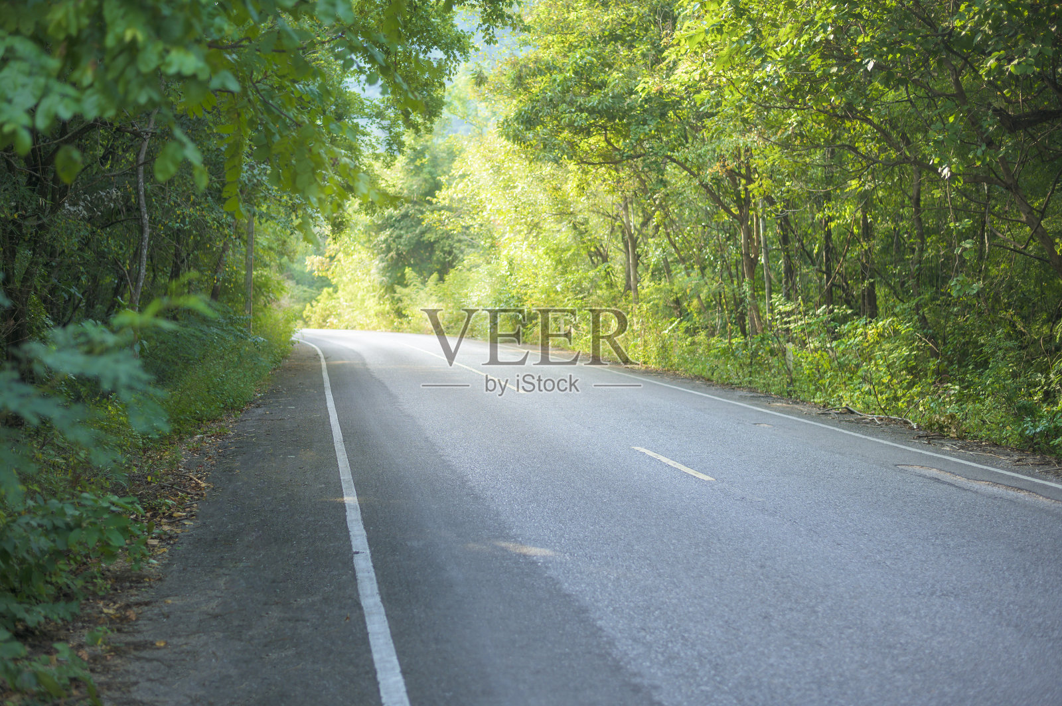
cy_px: 353
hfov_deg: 39.6
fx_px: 1474
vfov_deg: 26.9
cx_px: 531
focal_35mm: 50
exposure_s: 1/100
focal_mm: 50
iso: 320
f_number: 2
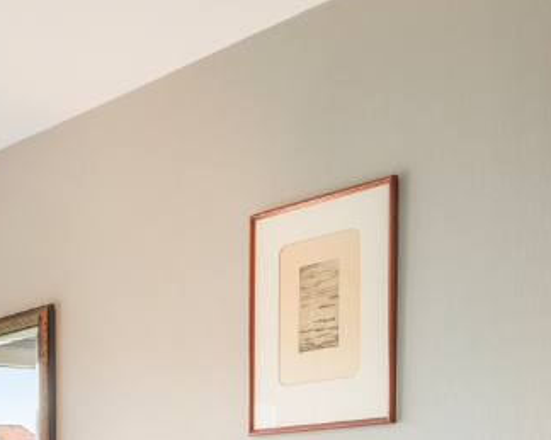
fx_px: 1223
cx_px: -85
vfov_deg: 18.9
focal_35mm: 75
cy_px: 576
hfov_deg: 23.5
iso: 100
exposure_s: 1.3
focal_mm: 16
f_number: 11
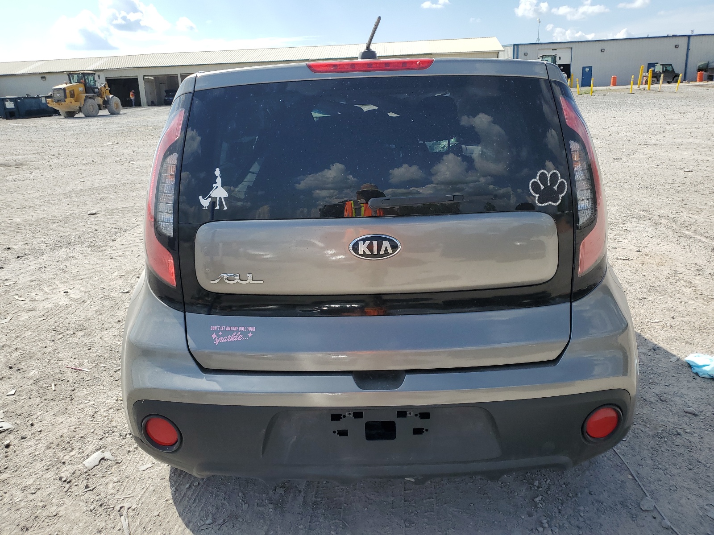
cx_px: 357
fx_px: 536
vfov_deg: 53.1
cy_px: 268
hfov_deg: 67.3
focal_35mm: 26
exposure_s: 1/3333
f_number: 1.5
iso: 50
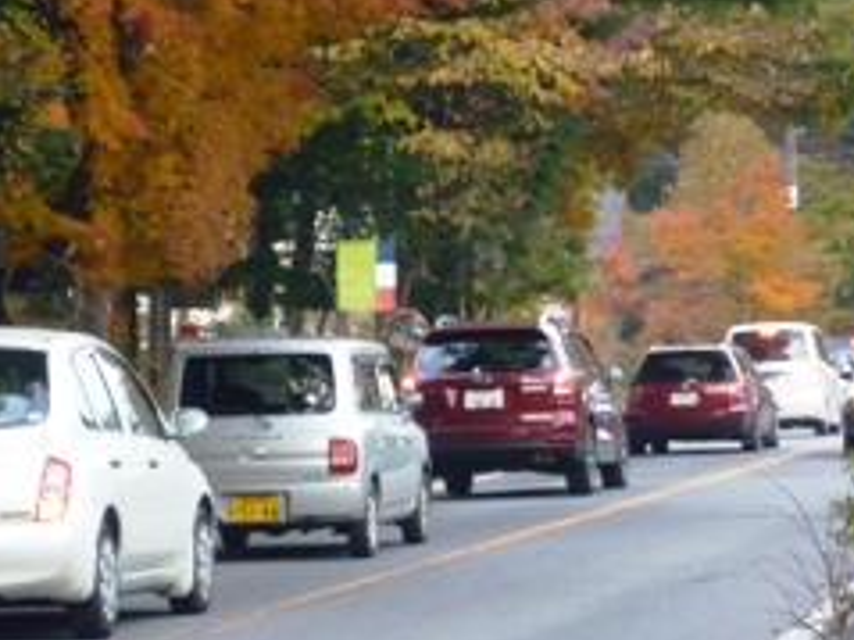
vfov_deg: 6.8
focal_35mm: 219
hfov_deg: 9.0
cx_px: 279
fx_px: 5400
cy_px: 397
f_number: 5.7
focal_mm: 19.2
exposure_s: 1/50
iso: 400
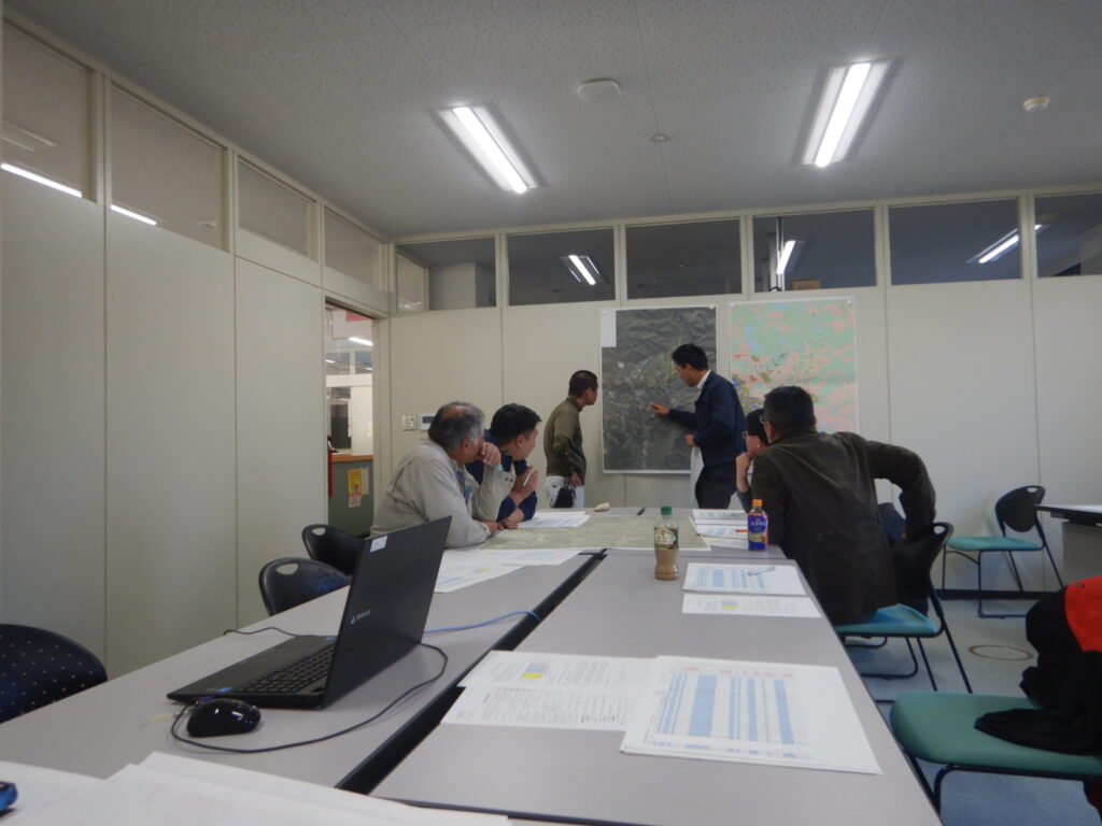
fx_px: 764
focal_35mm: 24
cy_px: 413
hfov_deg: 71.6
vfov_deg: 56.8
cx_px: 551
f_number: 2.8
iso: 125
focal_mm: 4.3
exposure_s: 1/60
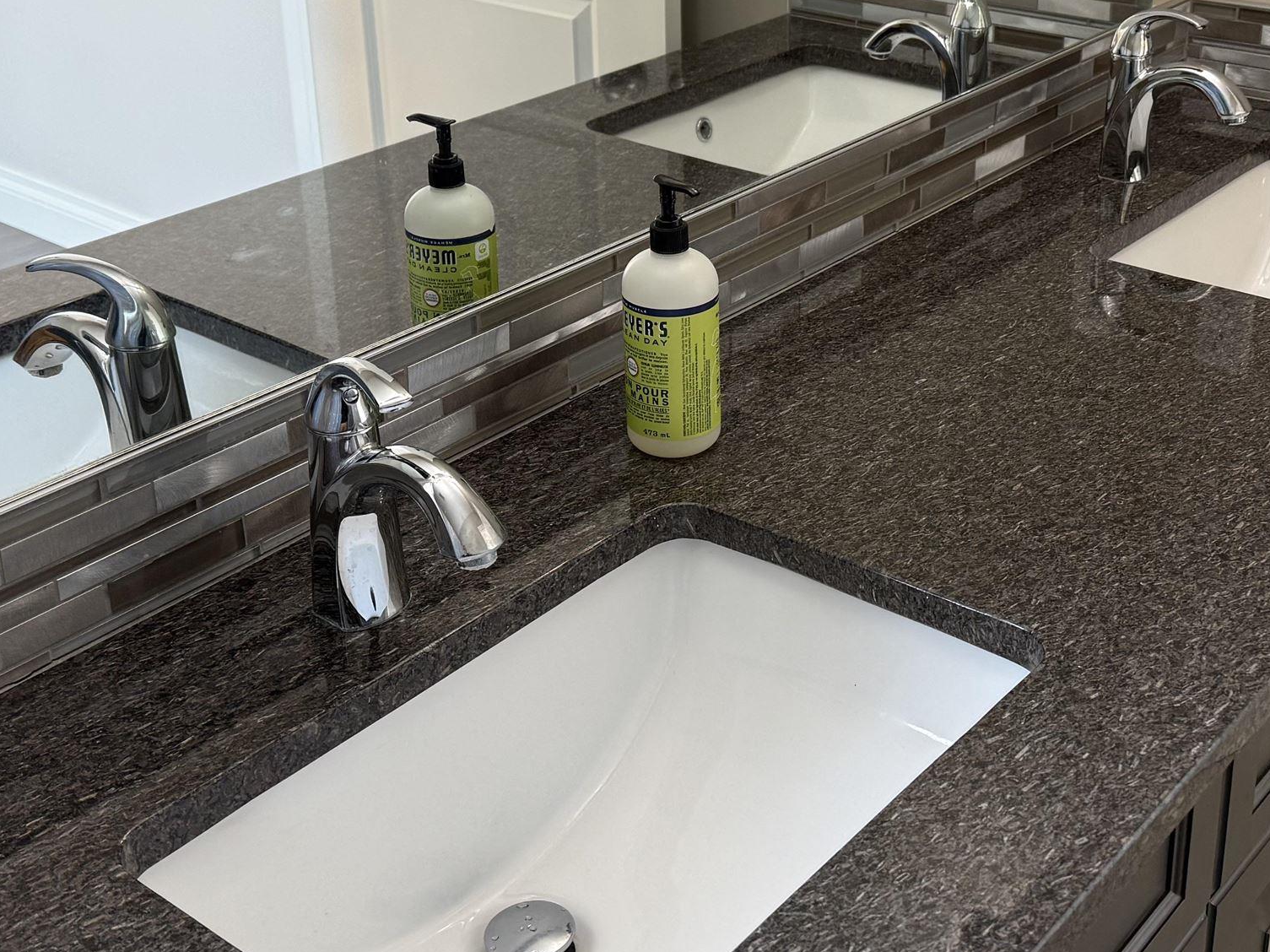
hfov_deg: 38.8
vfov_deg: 29.4
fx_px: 1797
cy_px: 308
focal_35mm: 49
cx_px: 739
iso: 125
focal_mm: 6.76
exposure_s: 1/120
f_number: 1.78
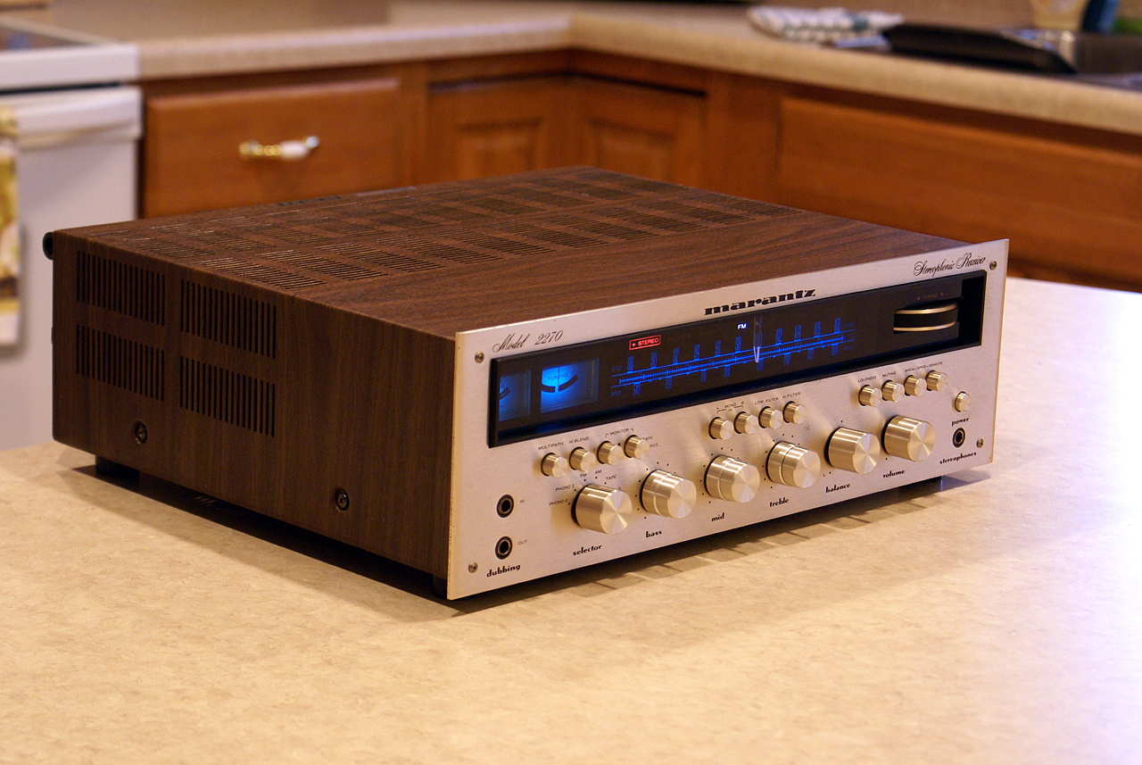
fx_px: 2859
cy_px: 382
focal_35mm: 90
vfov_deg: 15.2
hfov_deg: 22.6
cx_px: 571
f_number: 5.6
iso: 400
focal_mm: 60
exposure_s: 1/20
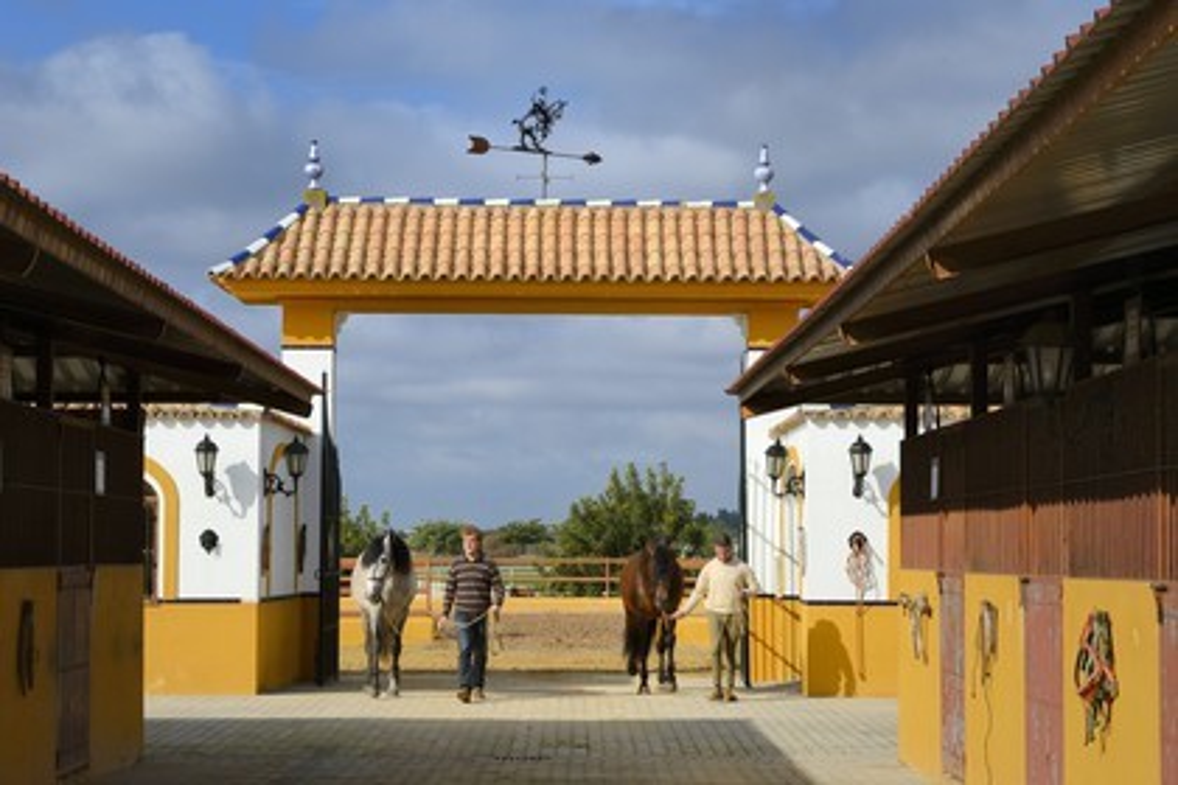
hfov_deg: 22.1
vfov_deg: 14.9
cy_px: 392
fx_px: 3010
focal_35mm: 92
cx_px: 589
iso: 400
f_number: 18
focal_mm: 92
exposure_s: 1/400
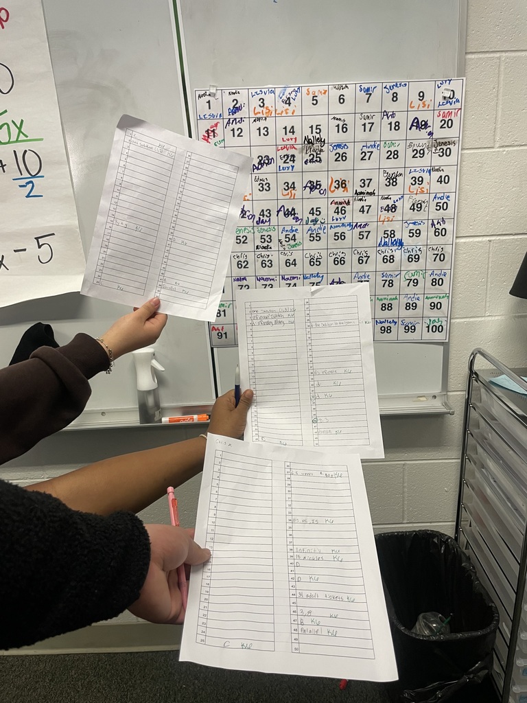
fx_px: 528
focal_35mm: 26
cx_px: 264
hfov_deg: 53.1
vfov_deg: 67.3
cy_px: 352
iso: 100
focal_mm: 4.2
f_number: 1.6
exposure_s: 1/60
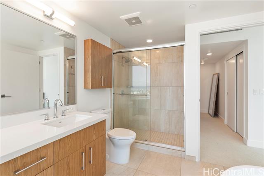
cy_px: 88
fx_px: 117
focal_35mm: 16
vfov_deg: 73.7
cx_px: 132
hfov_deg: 96.8
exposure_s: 1/6
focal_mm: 16
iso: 200
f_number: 10
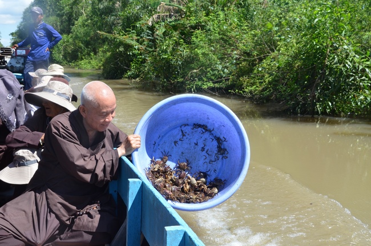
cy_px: 123
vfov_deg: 31.8
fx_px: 432
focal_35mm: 42
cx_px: 186
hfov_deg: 46.5
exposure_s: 1/640
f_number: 13
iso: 1000
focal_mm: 28
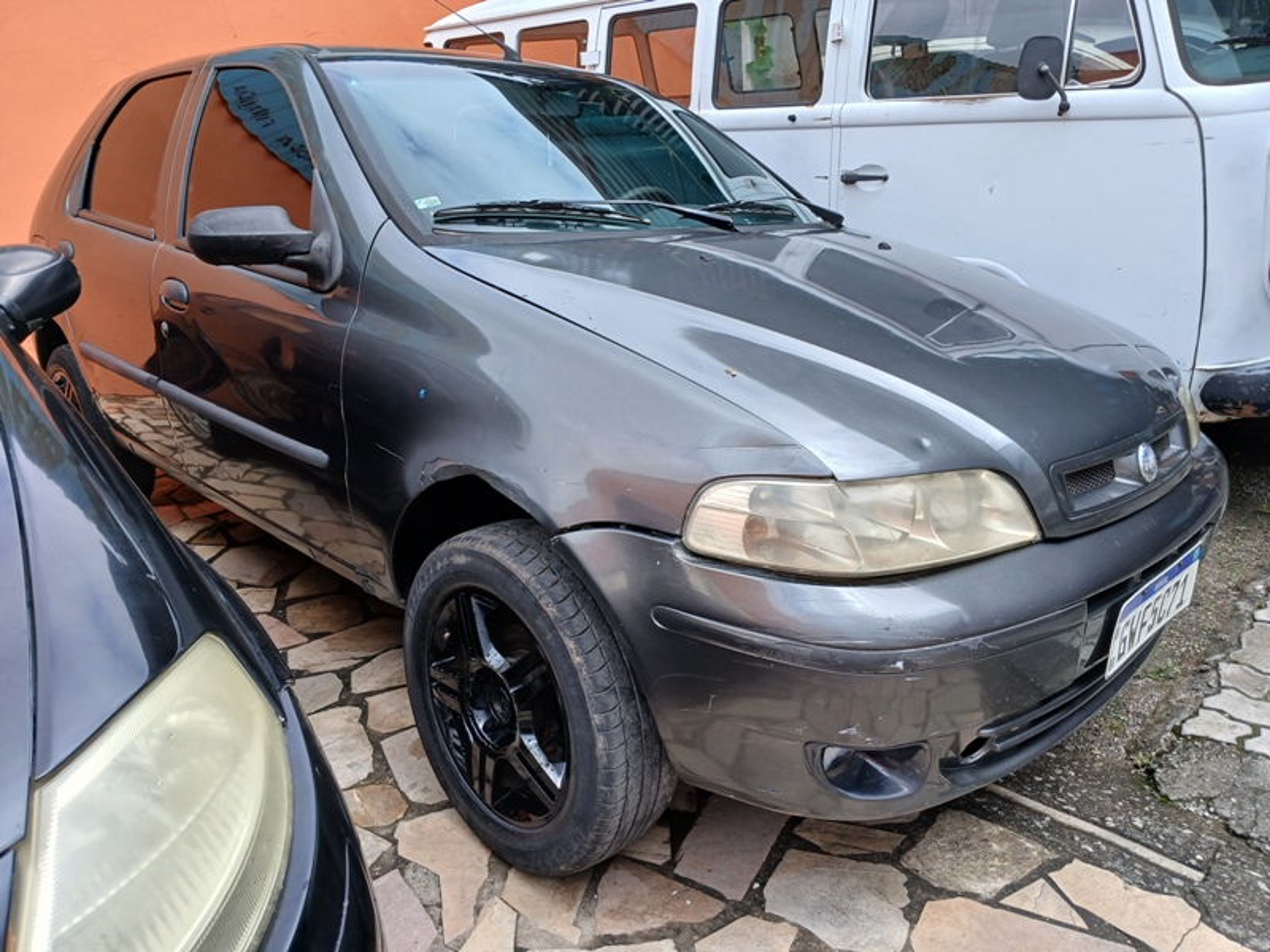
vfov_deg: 53.1
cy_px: 476
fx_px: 954
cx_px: 635
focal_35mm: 26
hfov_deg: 67.3
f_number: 1.8
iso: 20
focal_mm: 3.98
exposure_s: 1/227
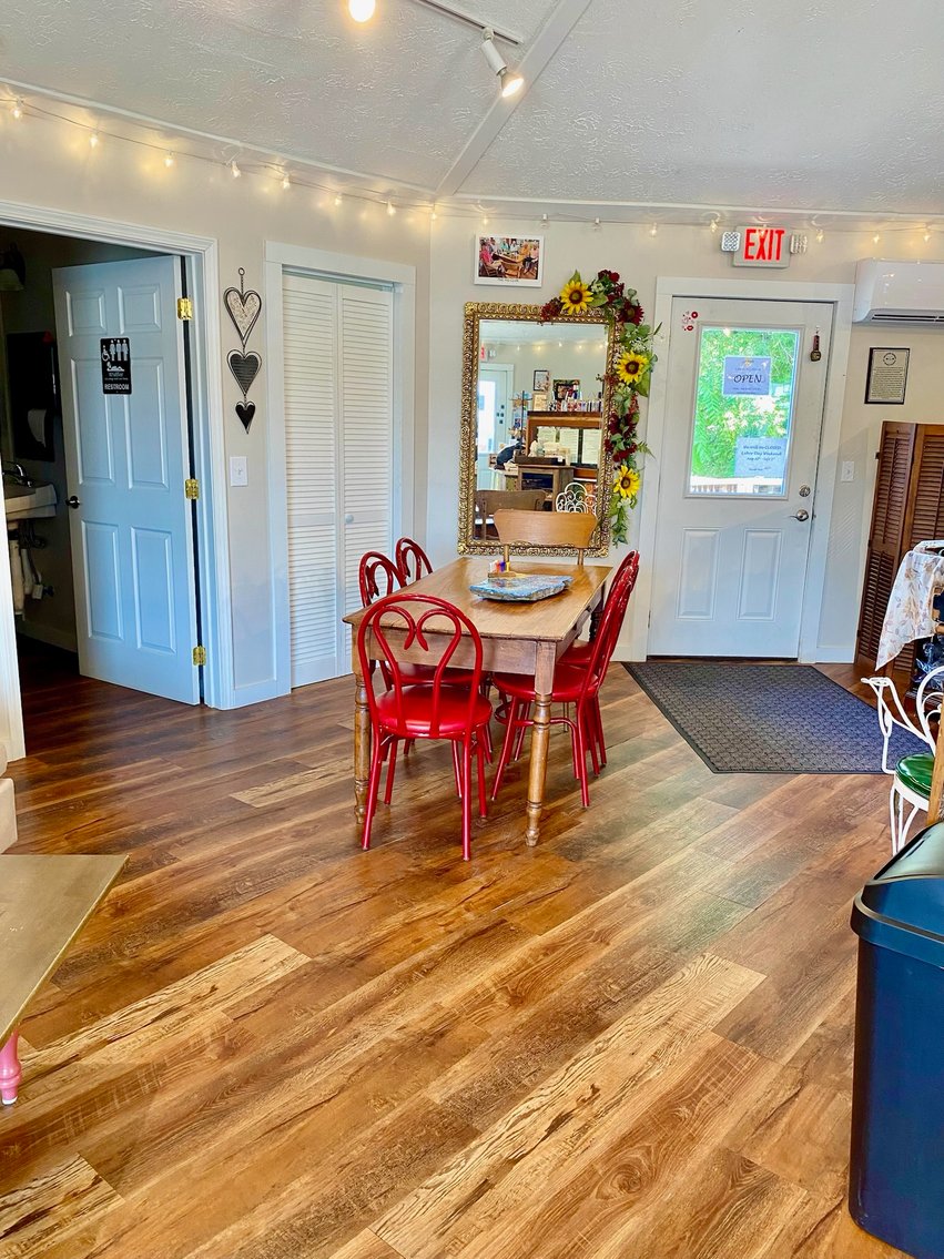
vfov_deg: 67.3
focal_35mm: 26
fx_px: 946
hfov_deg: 53.1
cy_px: 630
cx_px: 472
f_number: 1.8
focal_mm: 4.25
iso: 80
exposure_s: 1/60
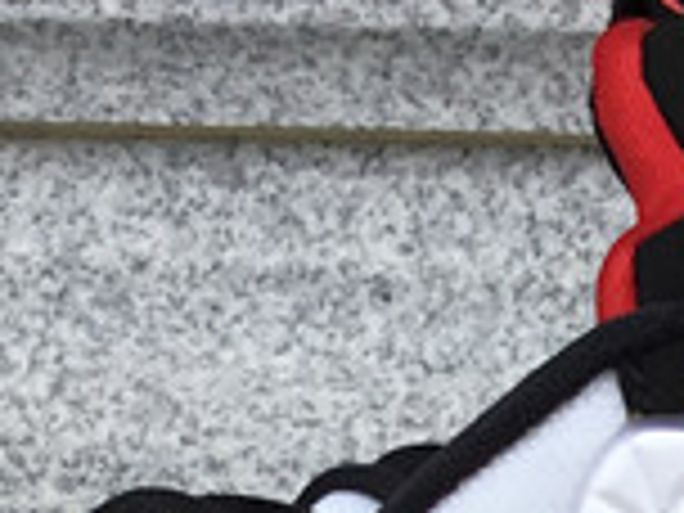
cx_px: 1192
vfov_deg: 7.4
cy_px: 1343
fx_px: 3636
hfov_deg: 10.2
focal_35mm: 184
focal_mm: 3.3
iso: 25
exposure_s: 1/264
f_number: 2.4
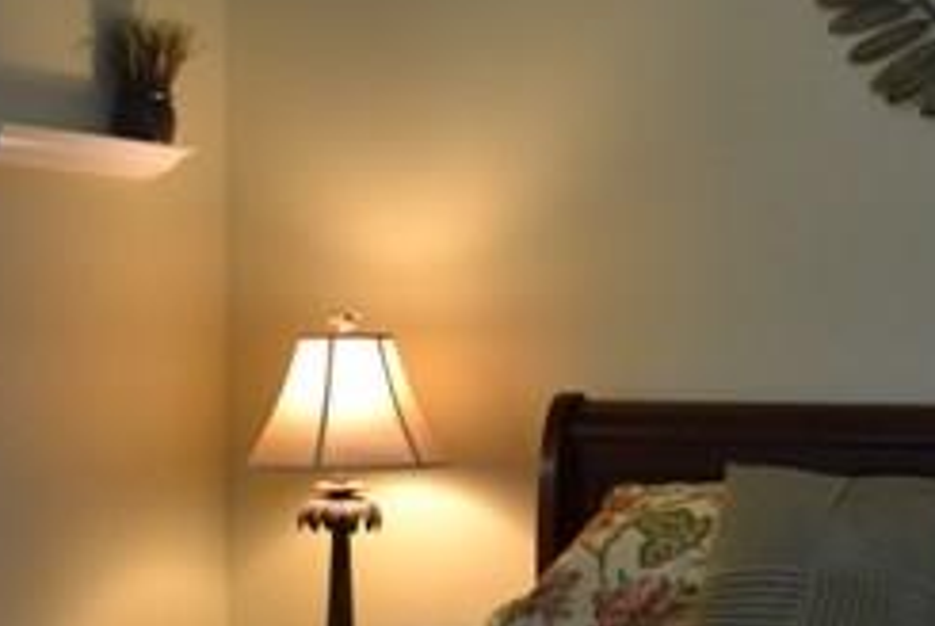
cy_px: 468
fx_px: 2444
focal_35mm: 94
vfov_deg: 14.5
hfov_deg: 21.3
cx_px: 798
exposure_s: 1/60
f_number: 4
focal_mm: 24
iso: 800
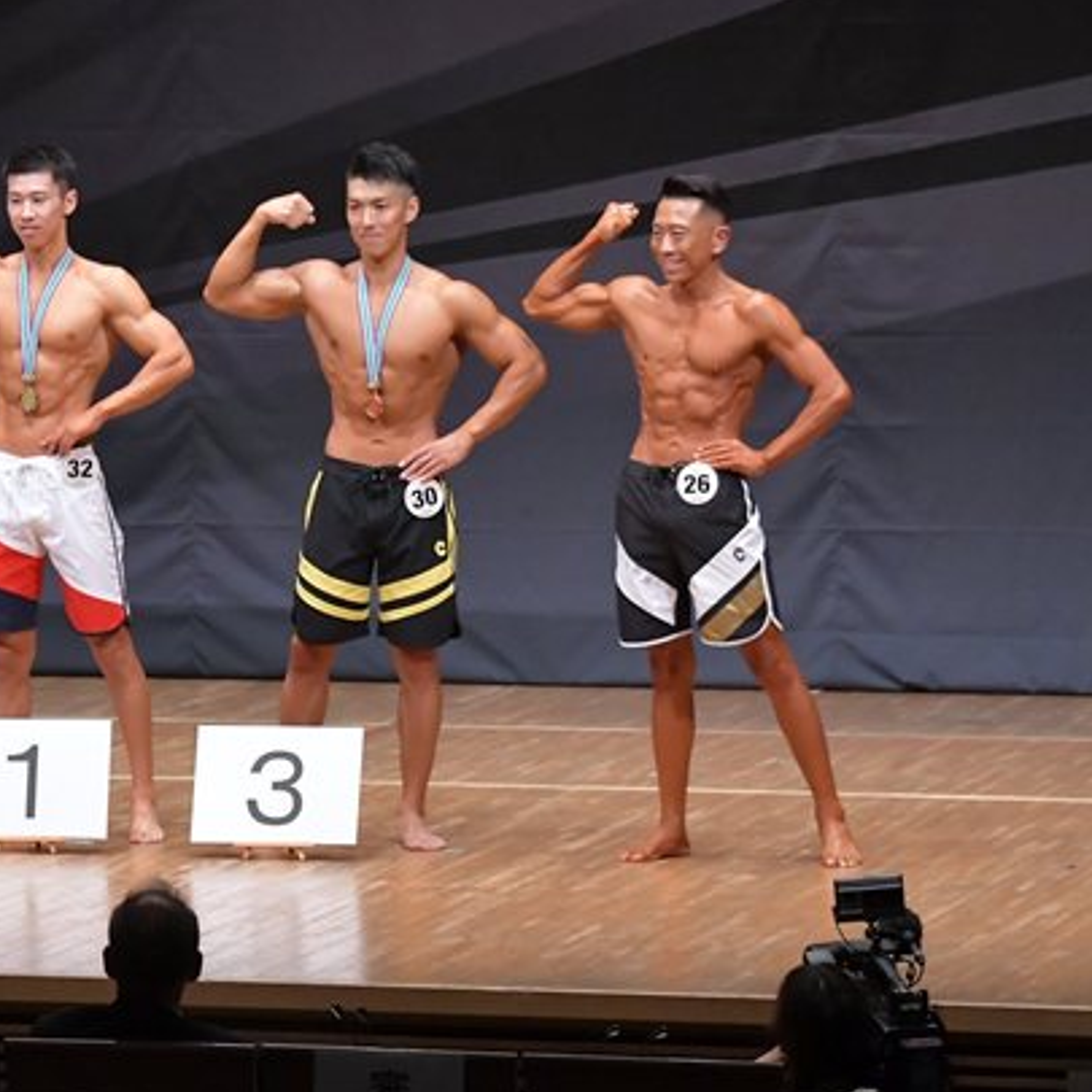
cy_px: 464
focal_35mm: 244
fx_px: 8708
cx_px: 117
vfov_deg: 7.2
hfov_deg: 7.2
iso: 6400
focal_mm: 100
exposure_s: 1/400
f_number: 5.6
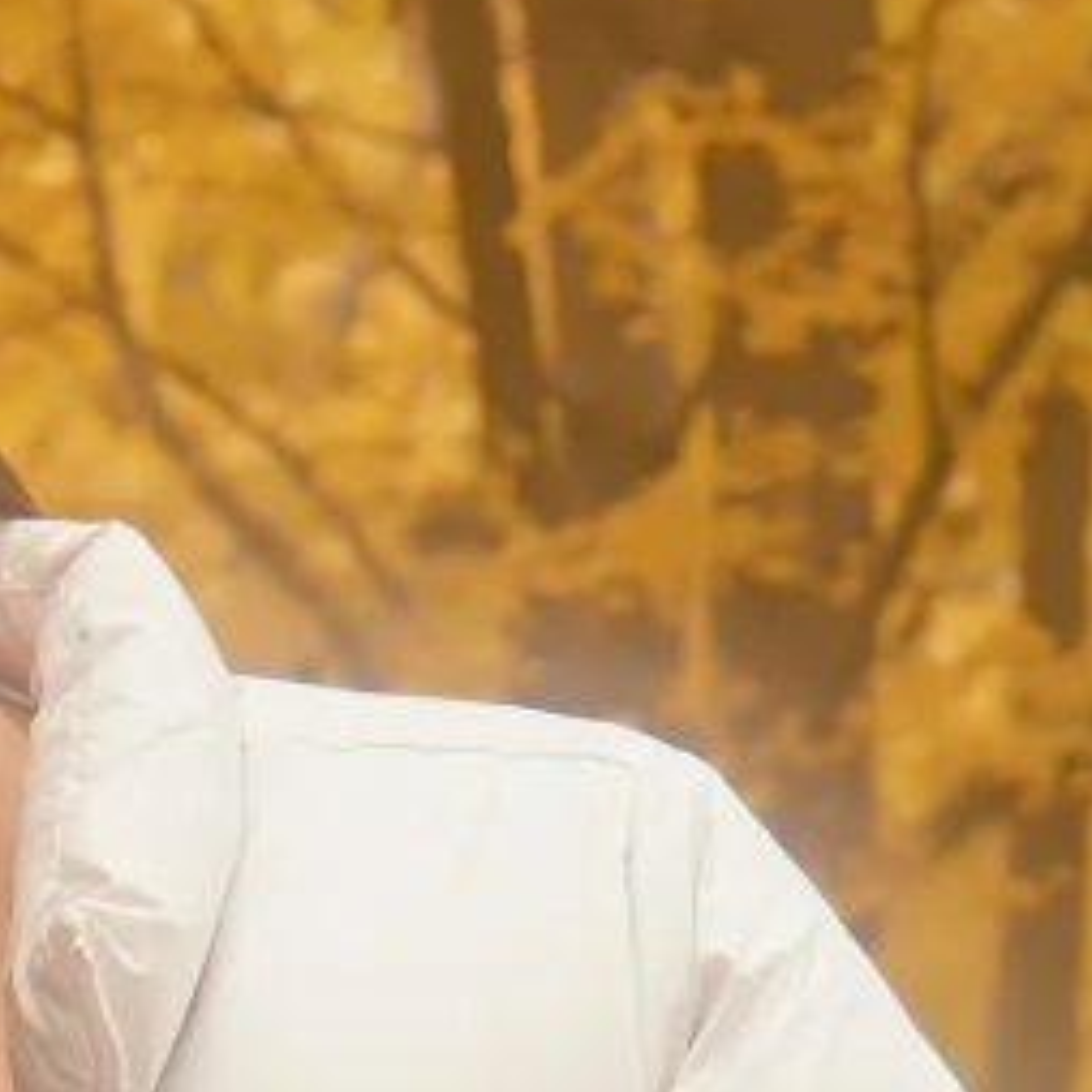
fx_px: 15061
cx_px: -856
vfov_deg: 4.2
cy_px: 808
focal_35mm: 422
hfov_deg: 4.1
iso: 400
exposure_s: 1/80
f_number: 5.6
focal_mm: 51.8
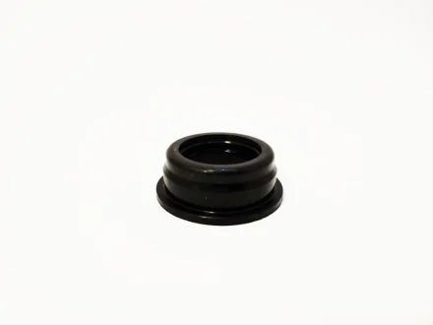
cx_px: 216
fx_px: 325
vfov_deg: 53.1
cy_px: 162
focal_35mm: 26
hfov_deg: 67.3
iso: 115
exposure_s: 1/100
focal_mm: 4.75
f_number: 1.75
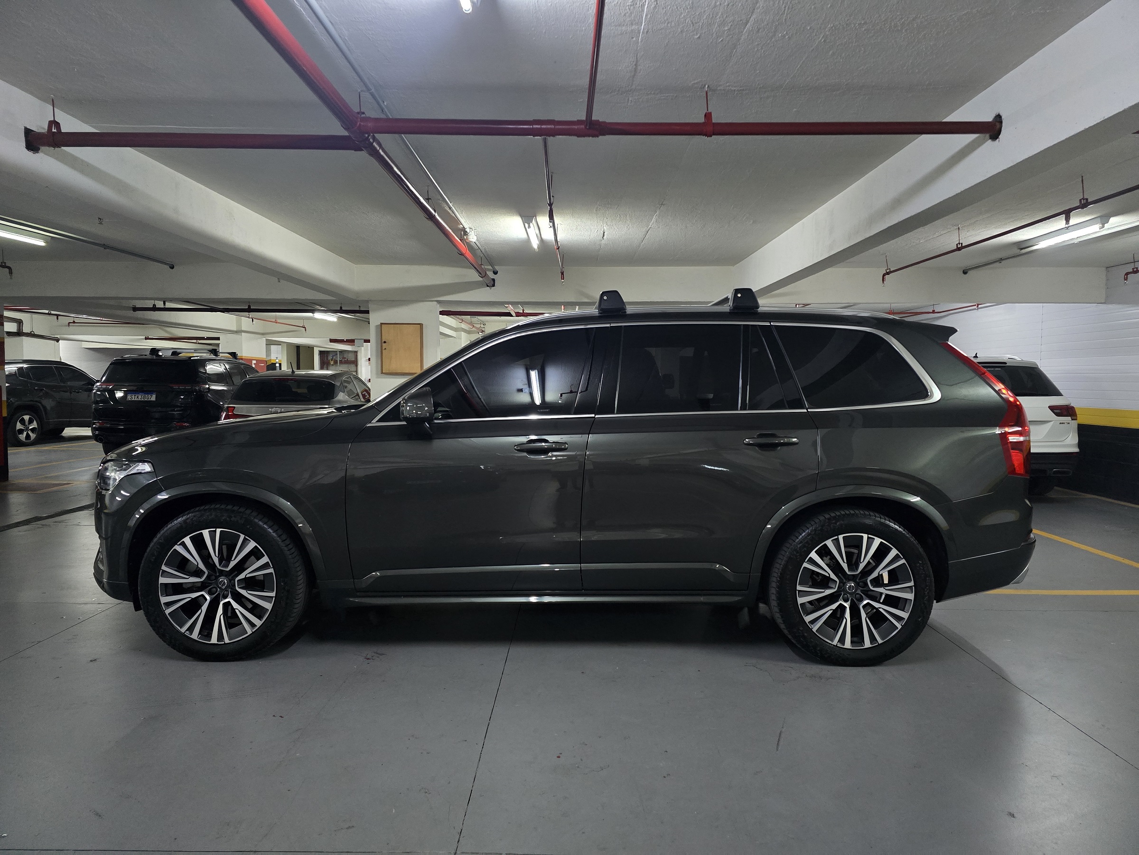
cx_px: 570
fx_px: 757
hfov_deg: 73.9
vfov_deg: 58.9
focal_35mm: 23
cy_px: 428
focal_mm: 6.3
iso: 1600
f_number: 1.7
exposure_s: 1/40
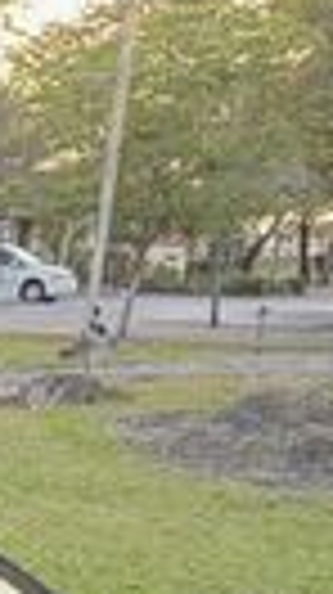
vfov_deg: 15.0
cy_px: 1022
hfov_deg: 7.9
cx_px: -747
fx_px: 1999
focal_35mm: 127
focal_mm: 6.76
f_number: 1.78
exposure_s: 1/184
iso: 100
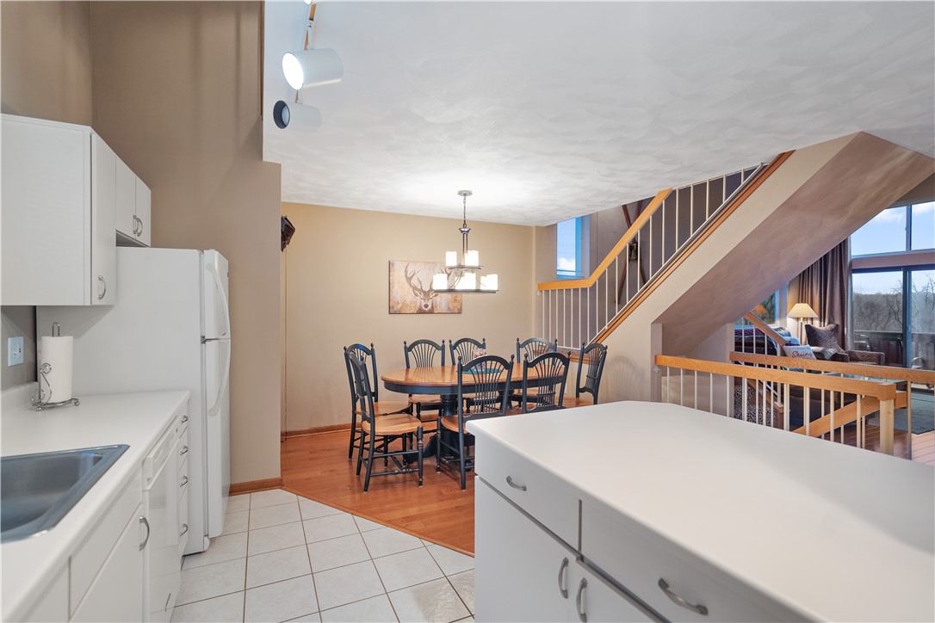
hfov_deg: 96.7
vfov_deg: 73.7
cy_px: 312
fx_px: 416
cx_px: 468
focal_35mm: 16
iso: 250
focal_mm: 16
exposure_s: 1/30
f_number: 2.8
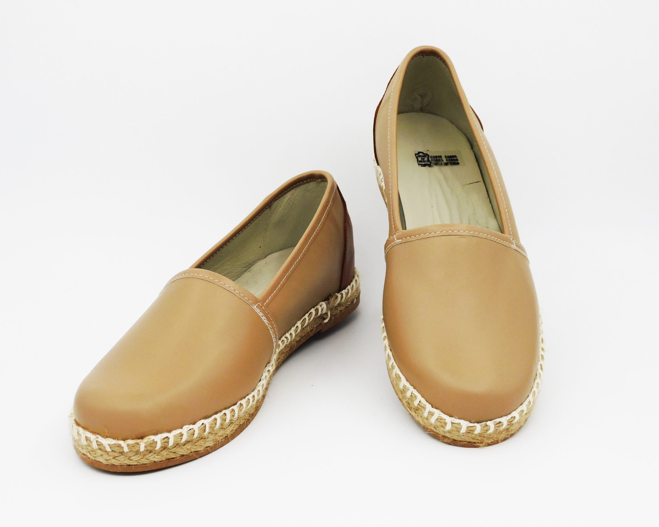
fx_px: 917
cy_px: 264
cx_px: 322
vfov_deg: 32.1
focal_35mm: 47
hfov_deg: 39.5
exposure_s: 1/400
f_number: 3.7
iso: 125
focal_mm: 8
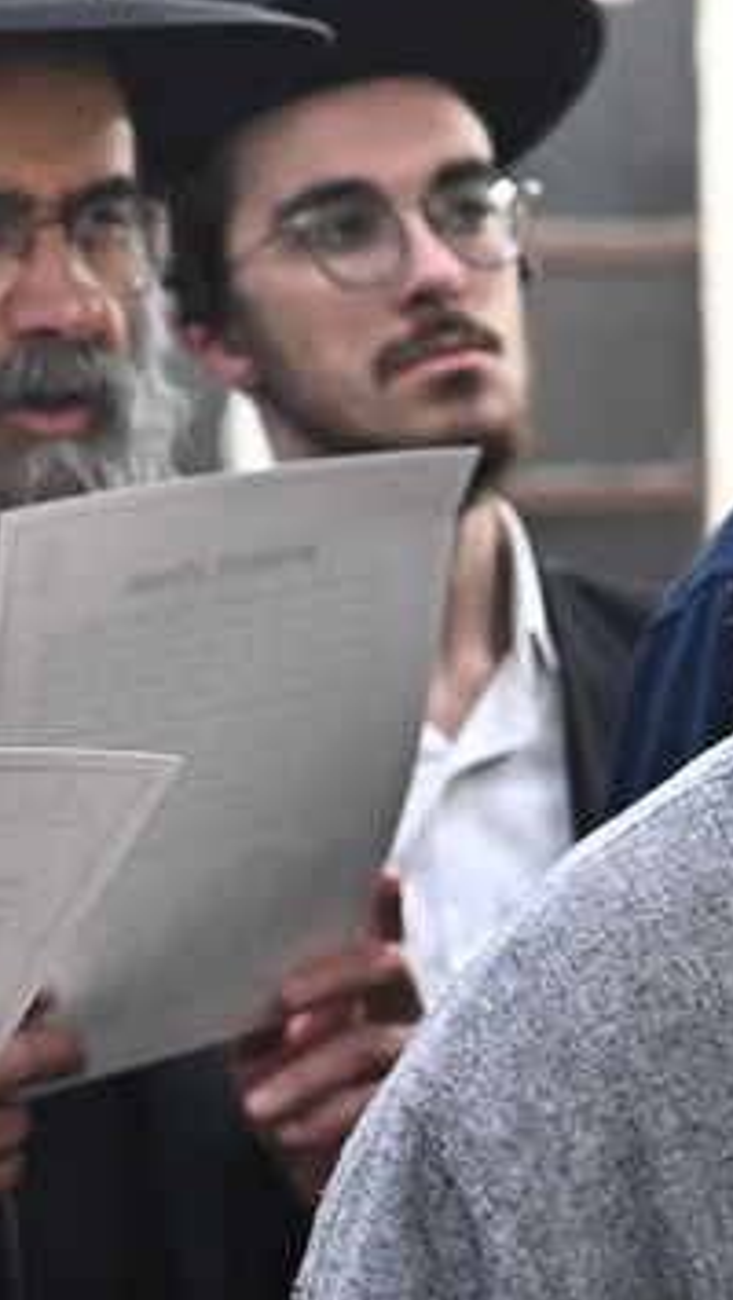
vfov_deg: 10.9
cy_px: 610
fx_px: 6833
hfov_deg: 6.1
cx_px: 443
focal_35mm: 198
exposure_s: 1/200
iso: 2000
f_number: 4
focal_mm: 48
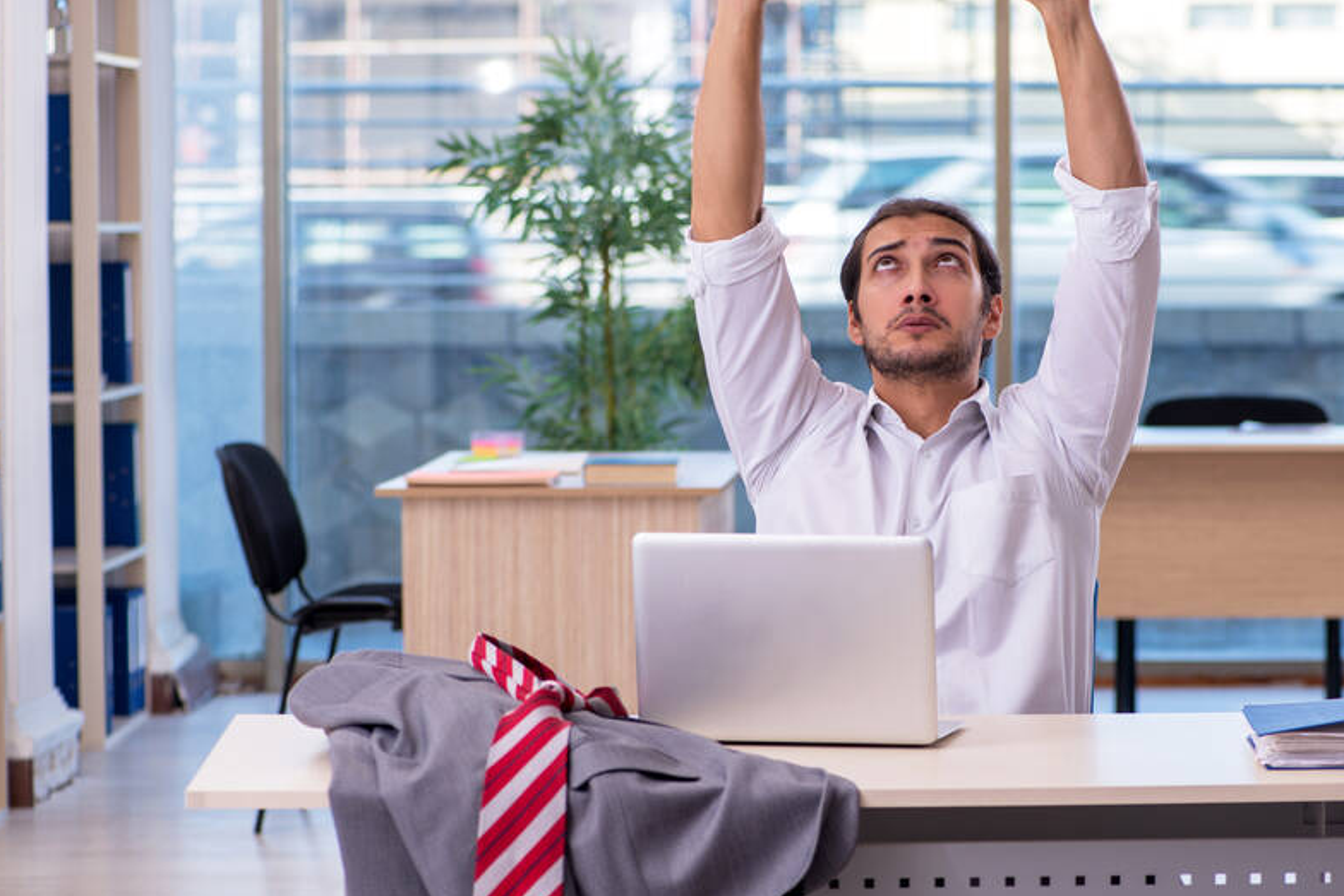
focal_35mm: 137
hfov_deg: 15.0
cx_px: 786
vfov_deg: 10.0
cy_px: 419
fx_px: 5115
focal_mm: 105
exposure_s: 1/100
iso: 100
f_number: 5.6
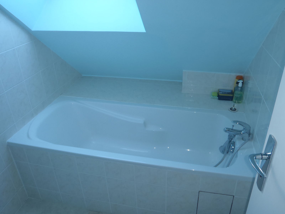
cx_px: 142
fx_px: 231
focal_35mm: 28
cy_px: 107
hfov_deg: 63.4
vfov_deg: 49.7
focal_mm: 5
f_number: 3.5
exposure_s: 1/30
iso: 100
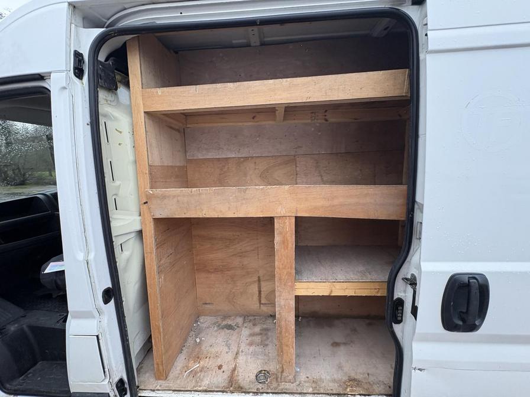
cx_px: 265
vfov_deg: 85.7
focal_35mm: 14
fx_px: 214
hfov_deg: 102.1
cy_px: 198
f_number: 2.2
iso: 250
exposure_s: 1/92
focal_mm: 2.22
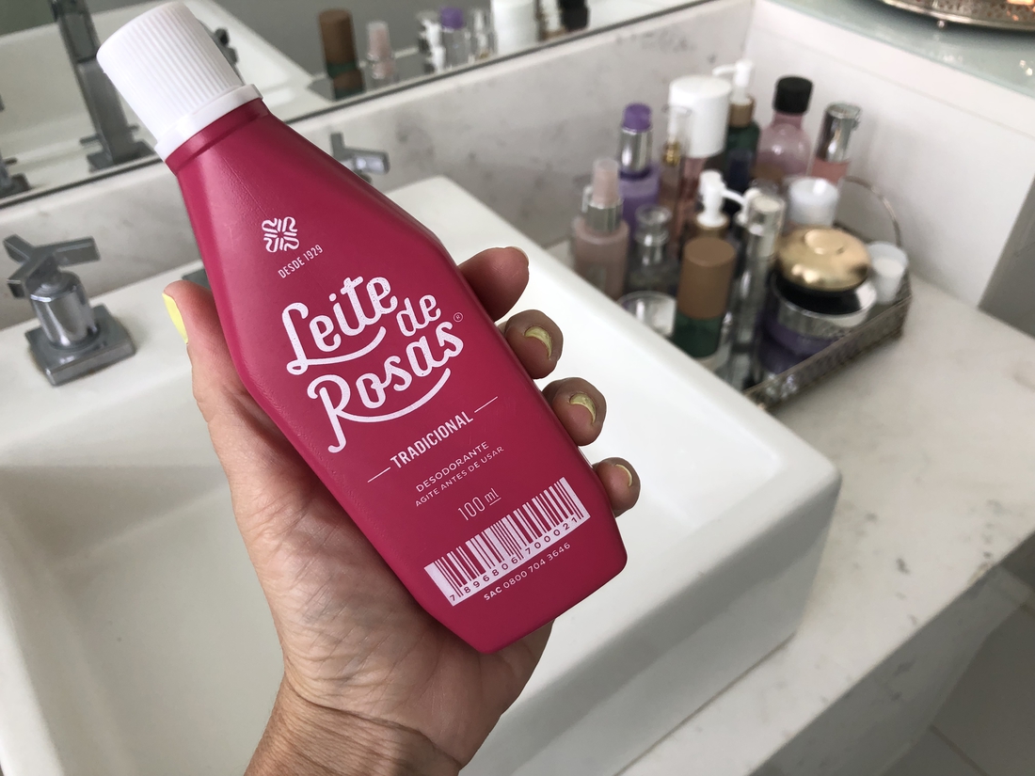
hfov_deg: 63.4
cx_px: 518
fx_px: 837
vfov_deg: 49.7
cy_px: 388
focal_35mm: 28
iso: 64
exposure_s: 1/120
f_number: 1.8
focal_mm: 4
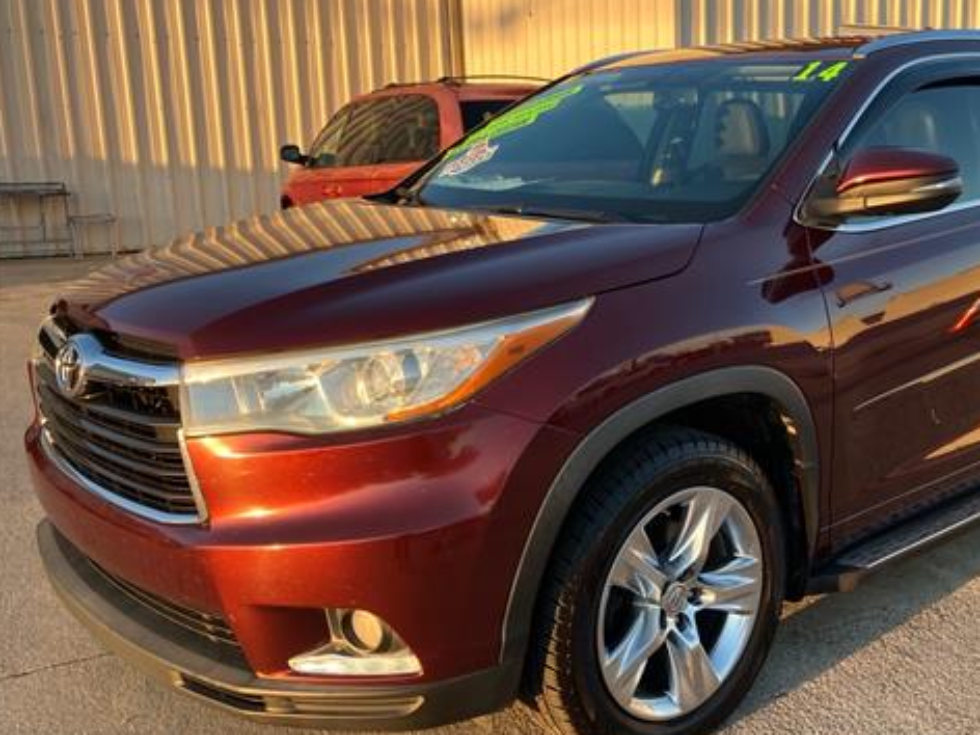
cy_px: 359
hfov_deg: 48.2
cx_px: 654
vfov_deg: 37.7
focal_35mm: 38
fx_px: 1076
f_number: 1.8
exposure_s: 1/140
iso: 25
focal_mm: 3.99
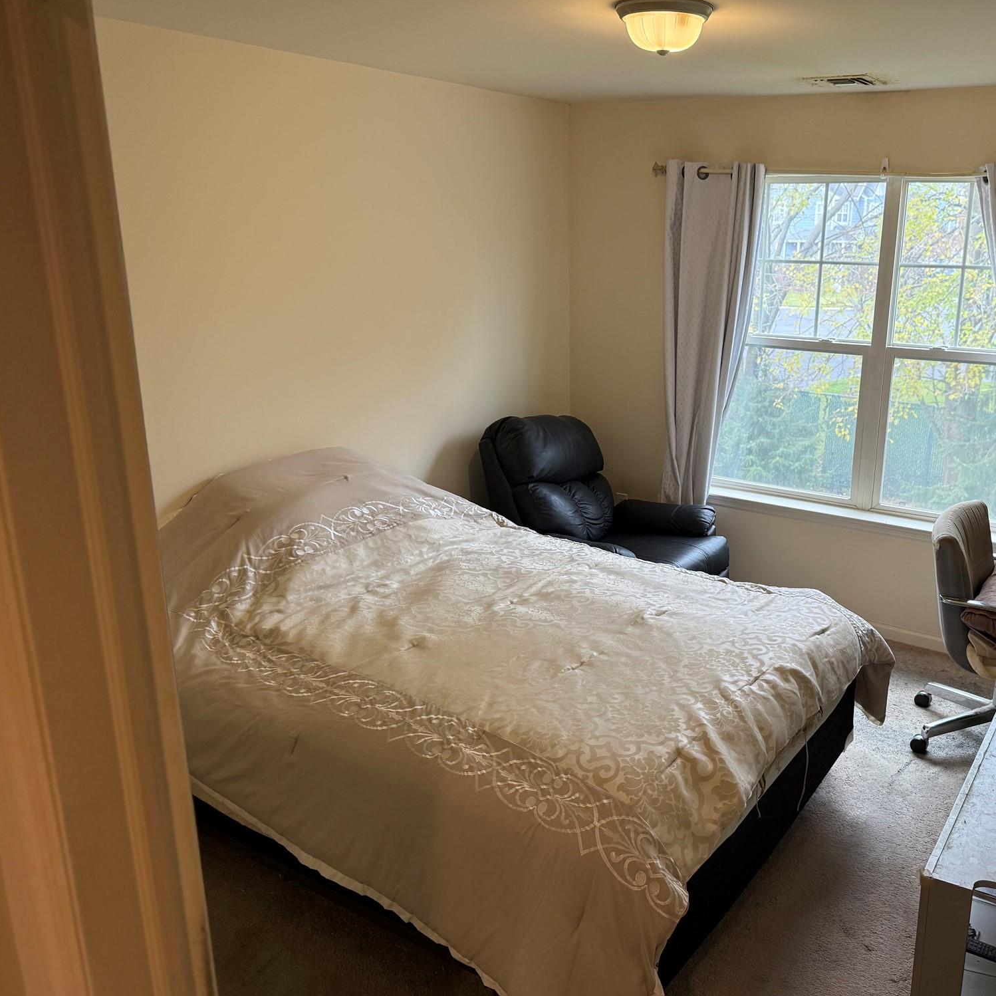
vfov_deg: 55.6
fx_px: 944
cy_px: 497
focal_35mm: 29
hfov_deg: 54.9
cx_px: 634
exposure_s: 1/120
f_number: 1.78
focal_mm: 6.76
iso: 200
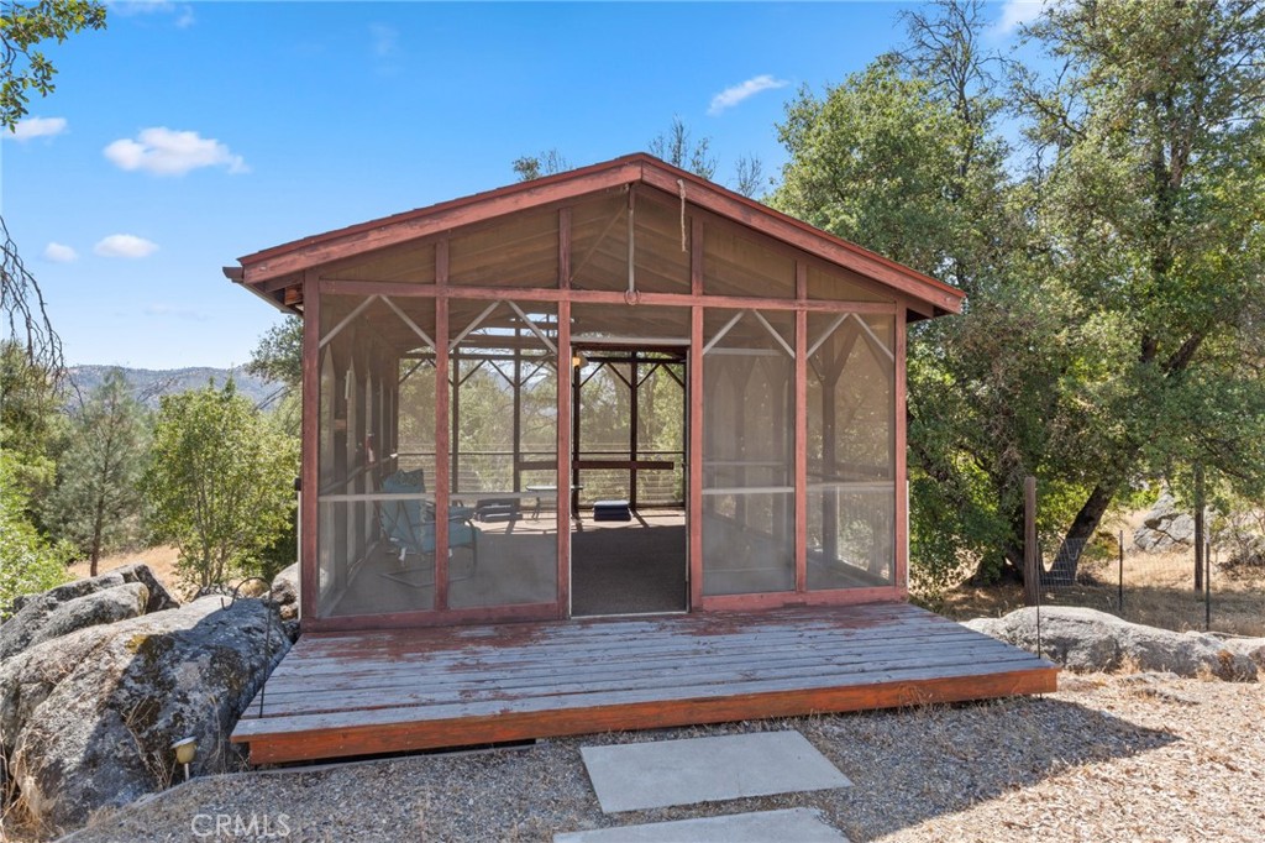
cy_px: 422
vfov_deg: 60.2
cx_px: 632
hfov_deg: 82.0
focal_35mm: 21
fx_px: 727
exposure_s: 1/20
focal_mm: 13.8
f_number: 8
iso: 100
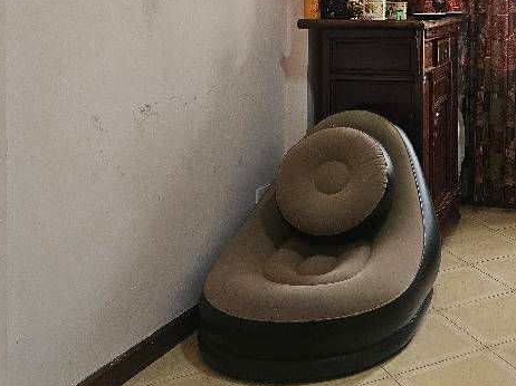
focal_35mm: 51
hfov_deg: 34.0
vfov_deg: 27.0
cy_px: 4
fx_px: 760
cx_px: 524
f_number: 1.7
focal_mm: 6.3
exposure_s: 1/120
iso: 320
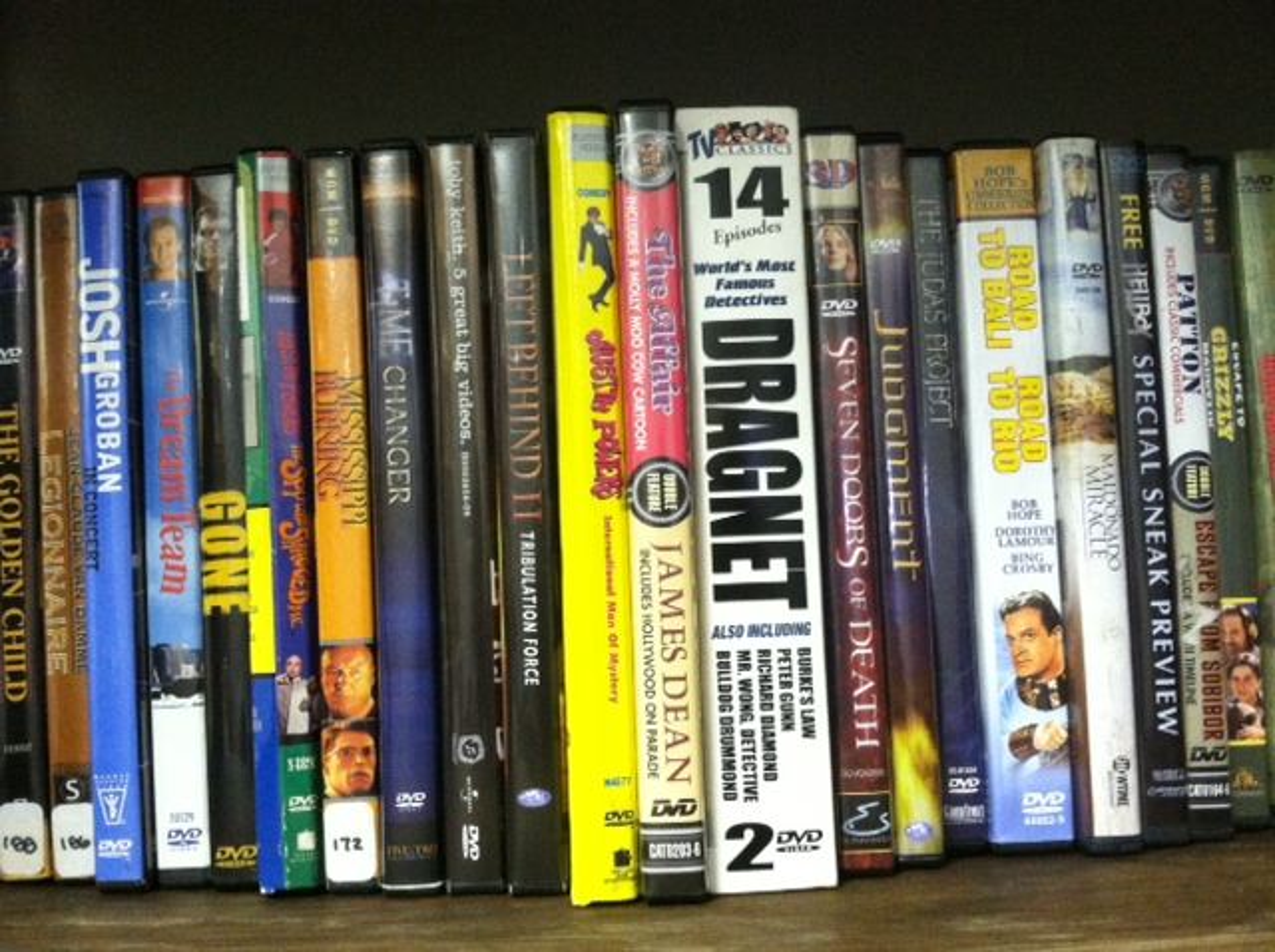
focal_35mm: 35
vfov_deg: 40.6
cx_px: 638
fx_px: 1287
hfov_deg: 52.7
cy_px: 476
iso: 400
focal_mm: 3.85
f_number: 2.8
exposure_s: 1/15
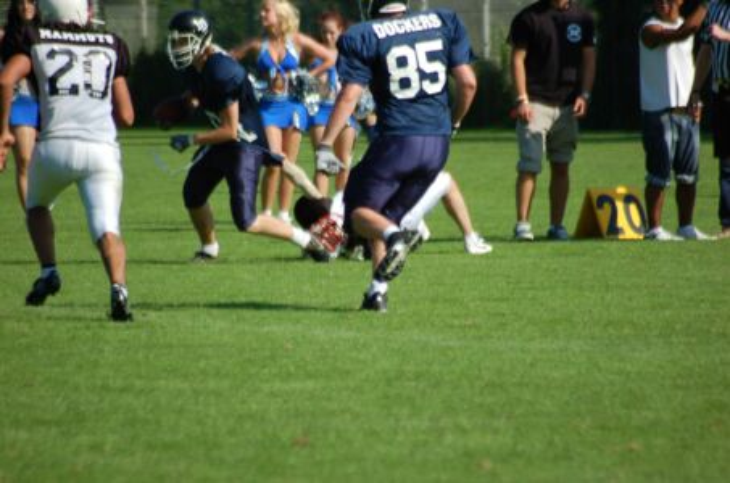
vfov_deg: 3.0
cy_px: 242
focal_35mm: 450
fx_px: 9106
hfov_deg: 4.6
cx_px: 365
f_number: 5.6
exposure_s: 1/1000
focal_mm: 300
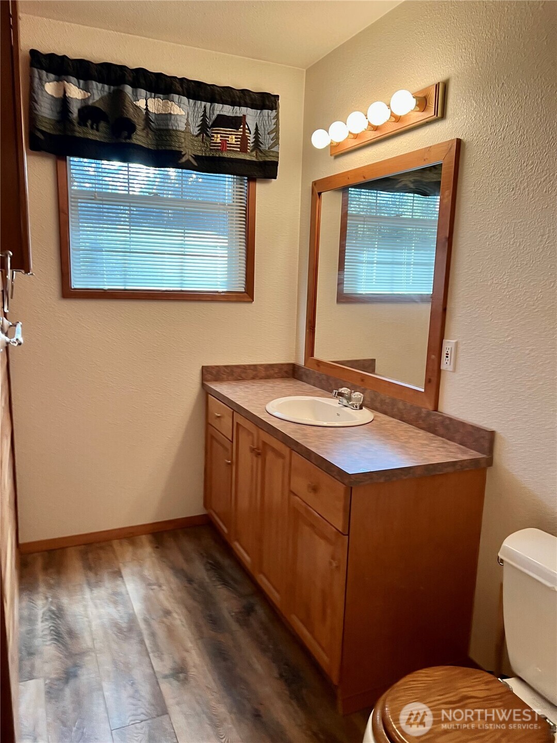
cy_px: 372
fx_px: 558
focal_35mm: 26
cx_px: 278
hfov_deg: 53.1
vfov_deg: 67.3
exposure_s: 1/60
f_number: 1.5
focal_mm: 5.7
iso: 80
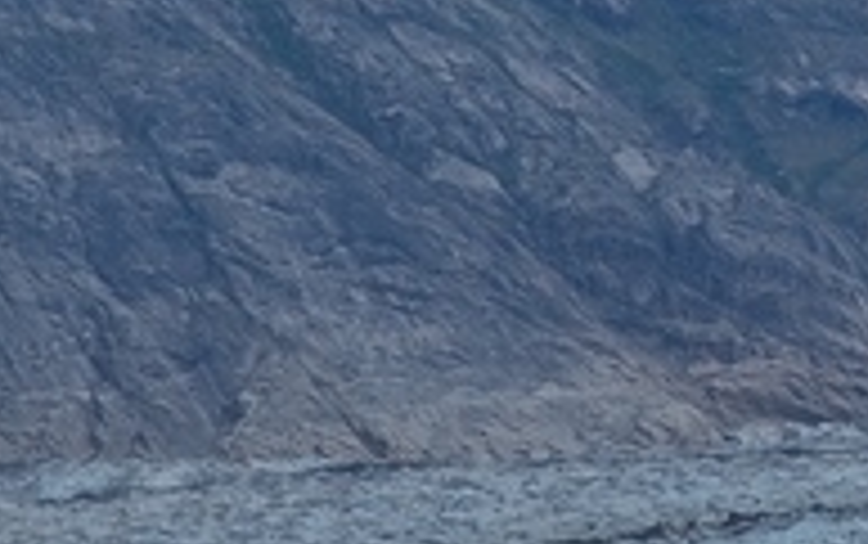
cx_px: 1475
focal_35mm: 810
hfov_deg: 2.6
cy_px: 72
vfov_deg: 1.6
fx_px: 19178
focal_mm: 120
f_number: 7.1
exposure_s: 1/250
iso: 100
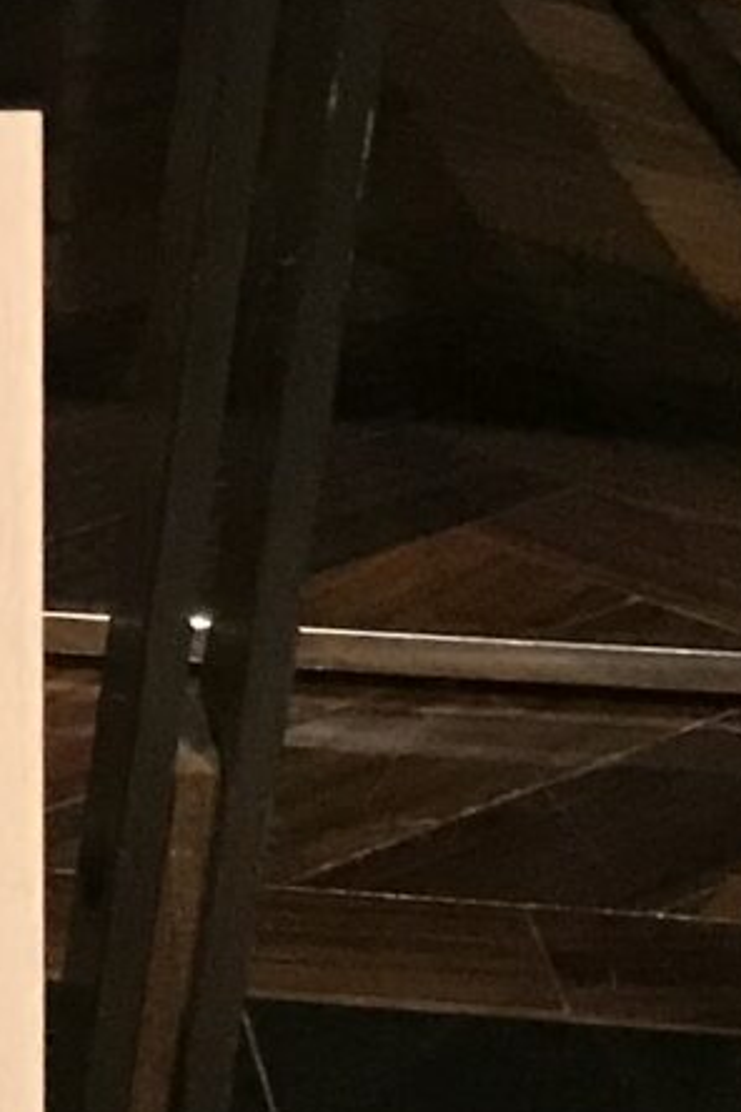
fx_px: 5187
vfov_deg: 12.2
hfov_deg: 6.9
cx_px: -1827
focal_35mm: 168
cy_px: 626
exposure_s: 1/15
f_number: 1.8
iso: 100
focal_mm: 3.99
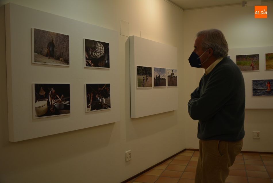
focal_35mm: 33
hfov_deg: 57.2
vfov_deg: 40.0
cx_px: 136
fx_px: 250
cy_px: 92
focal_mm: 22
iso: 360
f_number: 3.8
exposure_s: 1/180
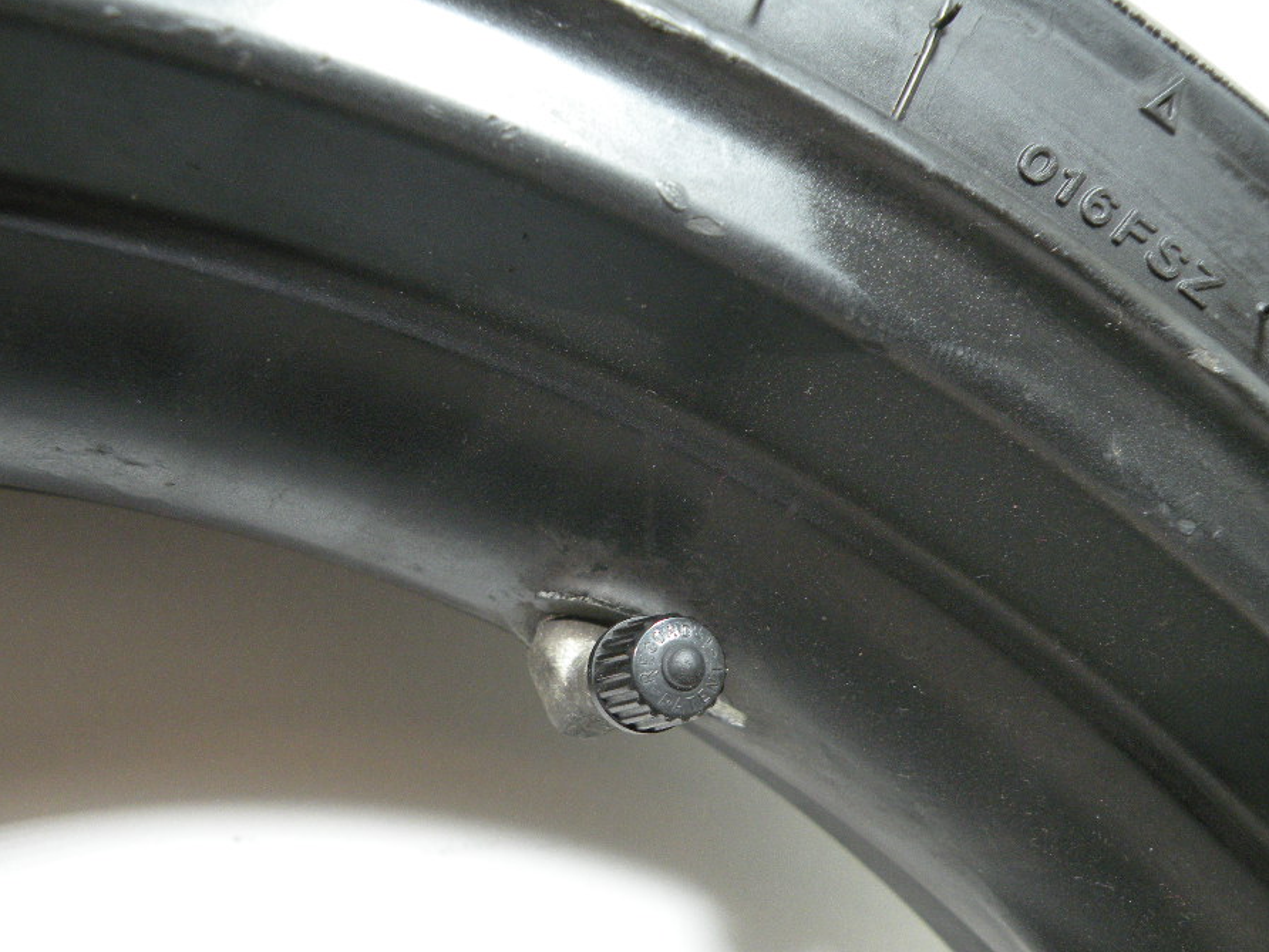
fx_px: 1136
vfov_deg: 45.4
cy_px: 531
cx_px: 568
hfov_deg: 58.2
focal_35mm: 31
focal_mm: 4.7
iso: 250
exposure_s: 1/63.3
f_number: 2.8
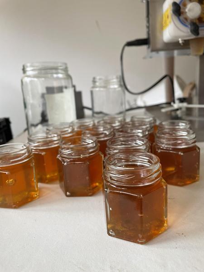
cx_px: 102
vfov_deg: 67.3
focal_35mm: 26
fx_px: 204
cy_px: 136
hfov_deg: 53.1
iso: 125
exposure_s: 1/112
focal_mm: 4.2
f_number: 1.6
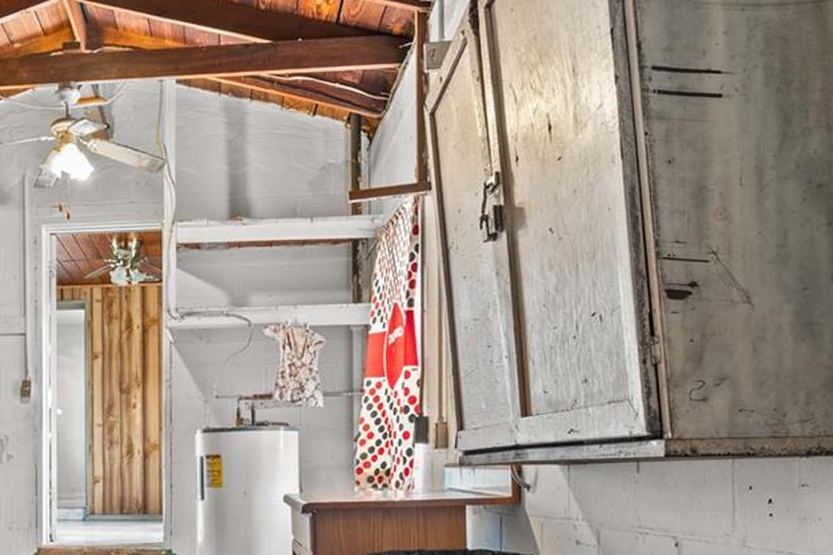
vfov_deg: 31.7
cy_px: 448
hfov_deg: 43.5
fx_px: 949
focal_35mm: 41
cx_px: 92
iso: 200
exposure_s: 20
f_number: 8
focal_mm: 16
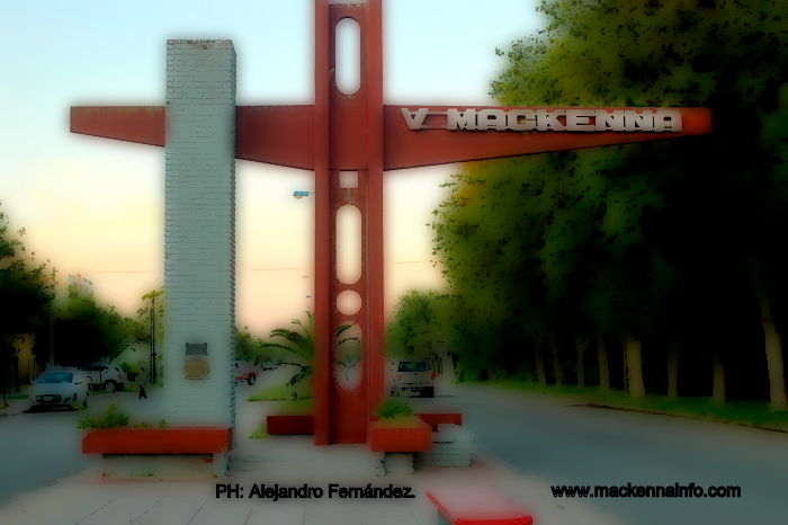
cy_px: 262
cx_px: 394
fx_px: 1149
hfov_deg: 37.9
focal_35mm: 52
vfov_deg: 25.7
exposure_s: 1/100
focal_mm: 35
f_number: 5
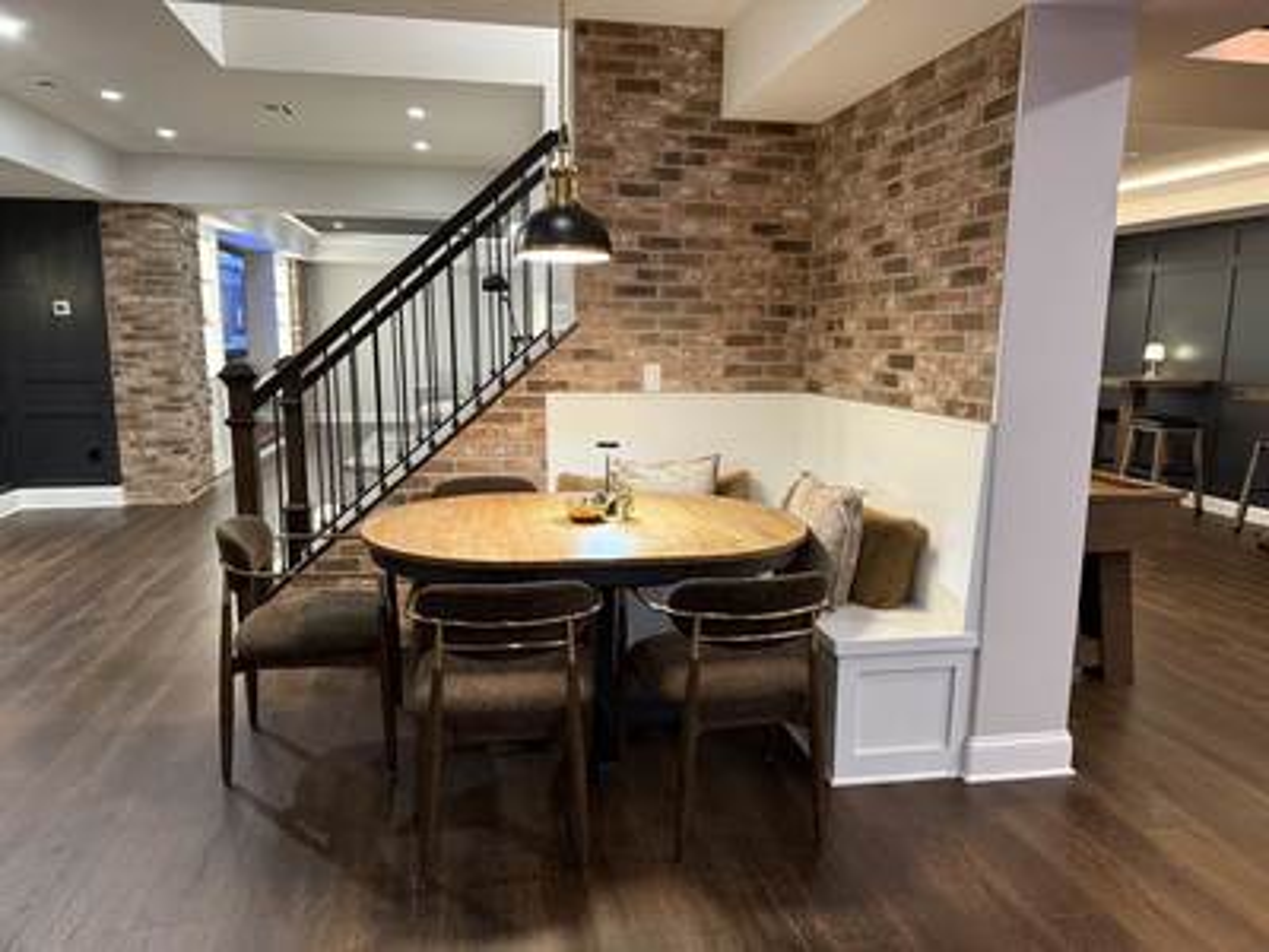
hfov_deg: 71.6
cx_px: 634
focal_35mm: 24
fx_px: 880
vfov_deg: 56.8
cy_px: 476
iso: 800
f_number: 1.78
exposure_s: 1/60
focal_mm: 6.76
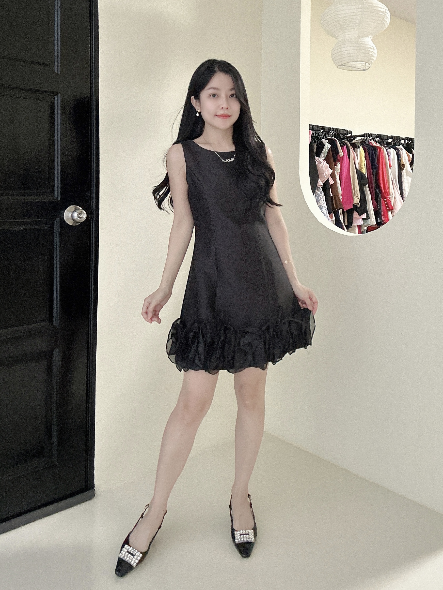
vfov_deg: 73.9
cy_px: 295
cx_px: 222
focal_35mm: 23
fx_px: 392
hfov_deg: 58.9
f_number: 1.9
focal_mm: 2.69
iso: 250
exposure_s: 1/50
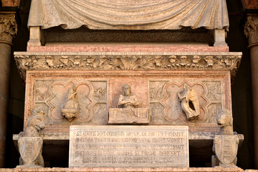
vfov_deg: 11.4
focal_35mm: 120
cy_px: 86
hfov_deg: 17.1
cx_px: 129
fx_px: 860
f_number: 8
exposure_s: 1/50
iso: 125
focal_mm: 80
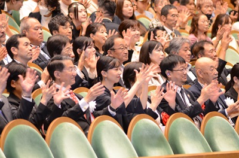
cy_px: 79
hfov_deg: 10.2
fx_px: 1340
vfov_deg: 6.7
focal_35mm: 202
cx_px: 120
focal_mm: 135
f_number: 4.2
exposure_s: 1/30
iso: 1800
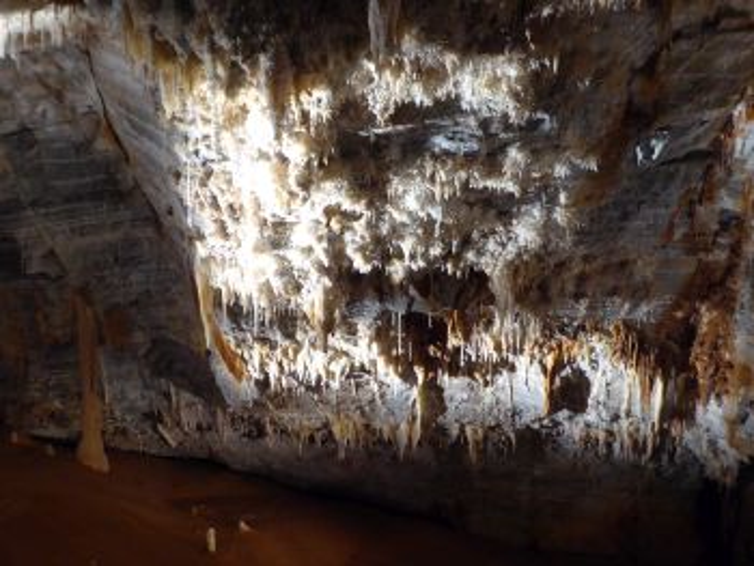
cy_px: 283
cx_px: 377
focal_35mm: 32
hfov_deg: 56.8
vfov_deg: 44.2
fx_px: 697
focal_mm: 5.4
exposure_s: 1/40
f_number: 3.5
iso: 400
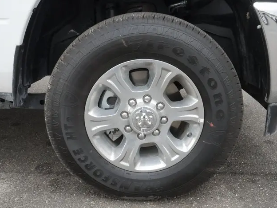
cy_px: 104
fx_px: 312
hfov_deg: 47.8
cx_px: 139
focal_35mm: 39
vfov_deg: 36.9
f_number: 20
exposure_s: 1/60
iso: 2000
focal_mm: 19
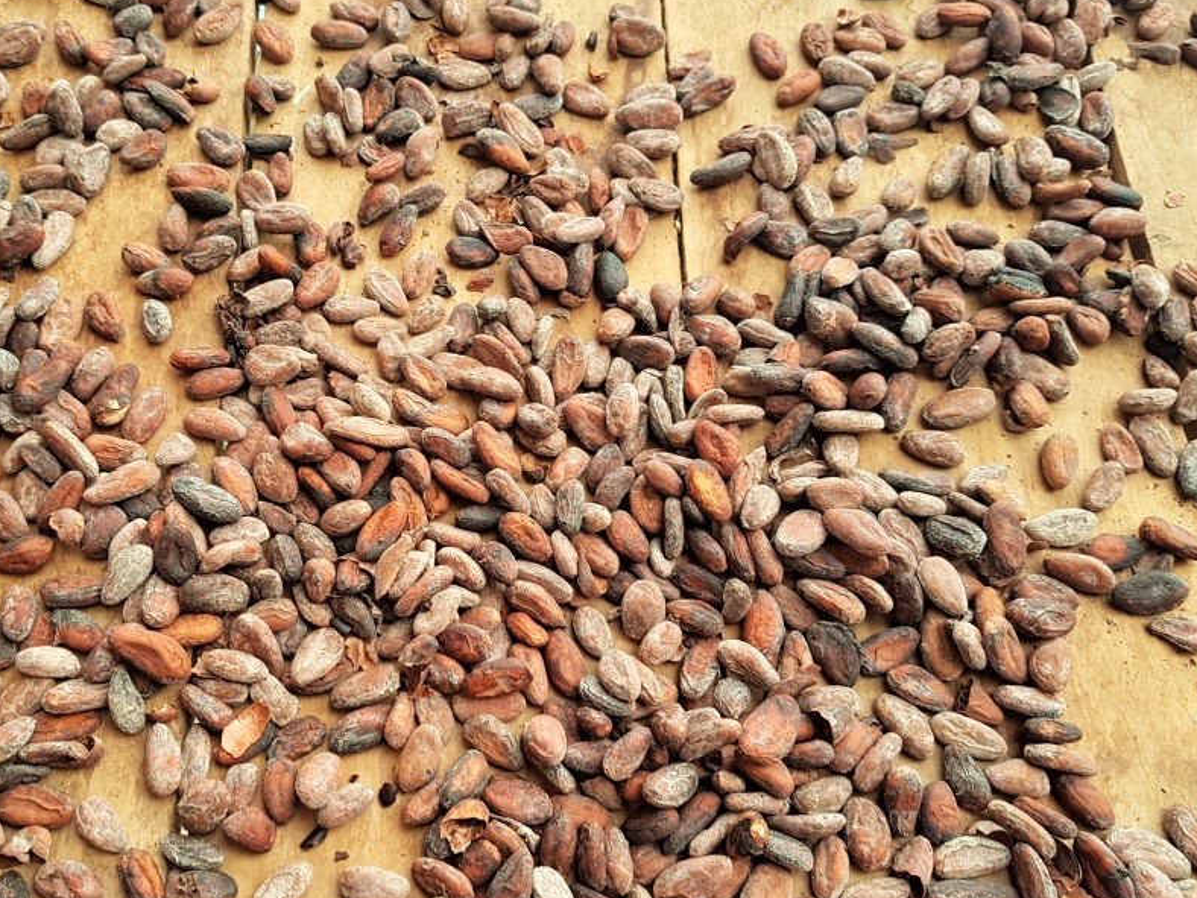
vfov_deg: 42.9
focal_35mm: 33
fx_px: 1141
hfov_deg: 55.0
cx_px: 489
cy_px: 488
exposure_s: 1/50
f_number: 1.7
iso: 80
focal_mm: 4.2
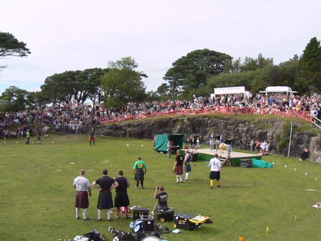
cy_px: 120
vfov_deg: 39.7
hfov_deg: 51.4
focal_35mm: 36
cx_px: 160
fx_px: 334
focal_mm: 6
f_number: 8
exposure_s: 1/800
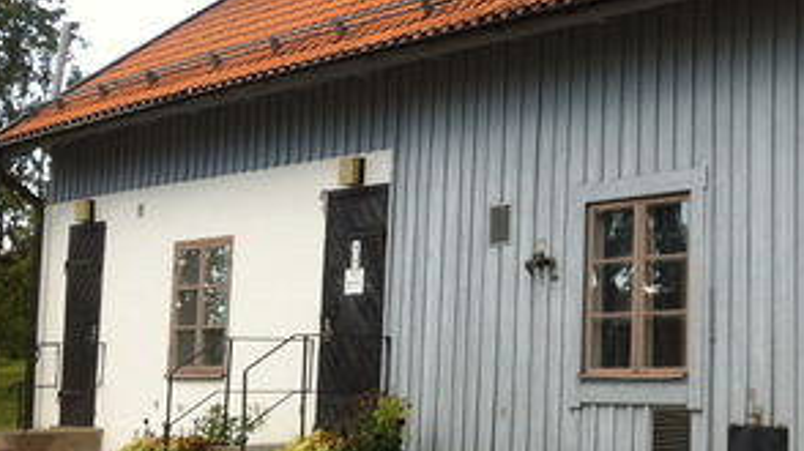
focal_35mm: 83
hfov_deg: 24.2
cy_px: 123
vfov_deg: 14.5
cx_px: 840
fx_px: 1769
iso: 80
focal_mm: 3.85
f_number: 2.8
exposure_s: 1/262
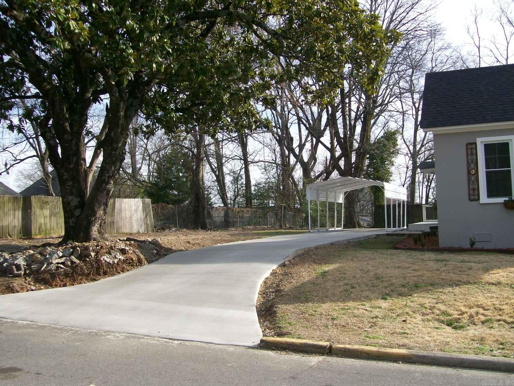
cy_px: 193
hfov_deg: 51.4
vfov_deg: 39.7
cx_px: 257
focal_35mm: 36
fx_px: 535
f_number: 2.7
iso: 80
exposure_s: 1/817
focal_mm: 6
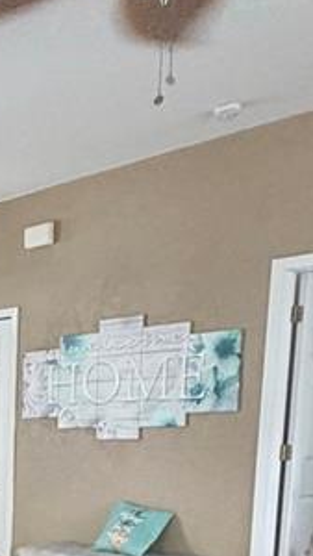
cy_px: 586
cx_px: -261
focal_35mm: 61
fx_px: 899
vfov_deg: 31.2
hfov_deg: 16.4
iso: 320
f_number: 2.2
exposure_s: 1/60
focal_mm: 2.22
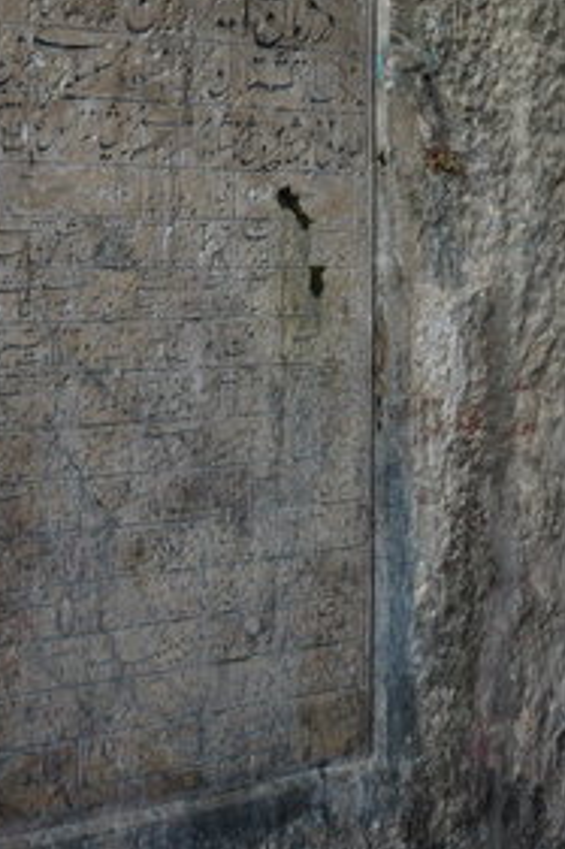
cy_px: 349
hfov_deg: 15.8
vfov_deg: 23.6
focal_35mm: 86
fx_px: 2027
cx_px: 166
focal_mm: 40
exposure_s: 1/50
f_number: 4.5
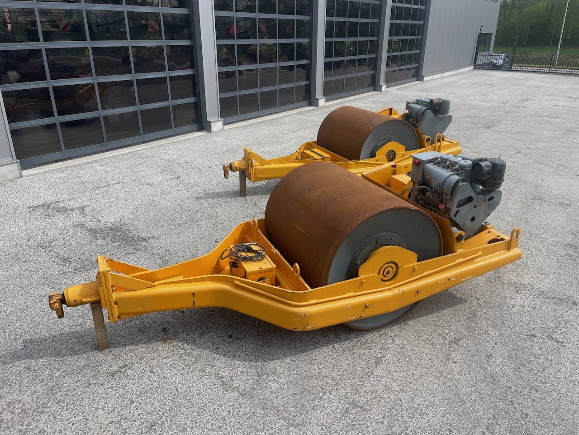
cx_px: 290
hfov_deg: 67.3
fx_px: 435
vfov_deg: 53.1
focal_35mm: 26
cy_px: 218
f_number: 1.6
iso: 32
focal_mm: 5.1
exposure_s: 1/2786
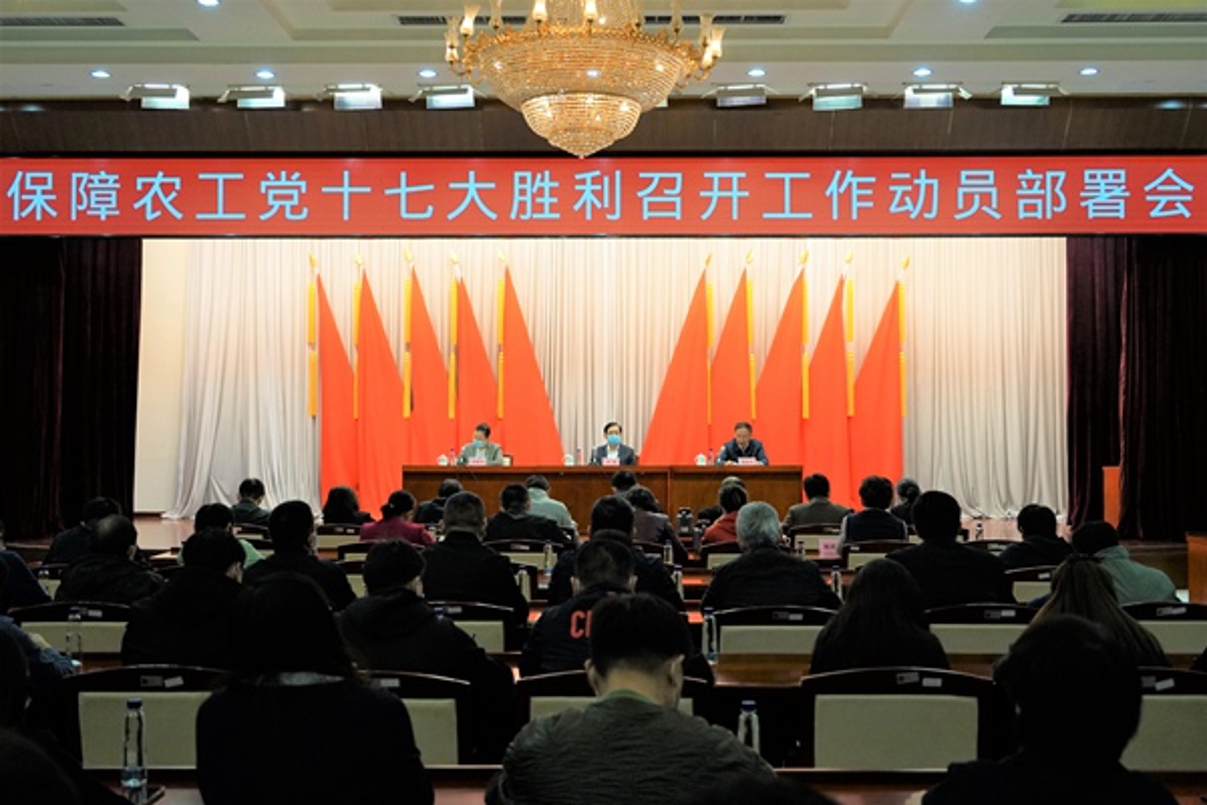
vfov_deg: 32.6
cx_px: 604
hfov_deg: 47.4
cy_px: 402
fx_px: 1375
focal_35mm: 41
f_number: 5
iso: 1600
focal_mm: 41
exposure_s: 1/160
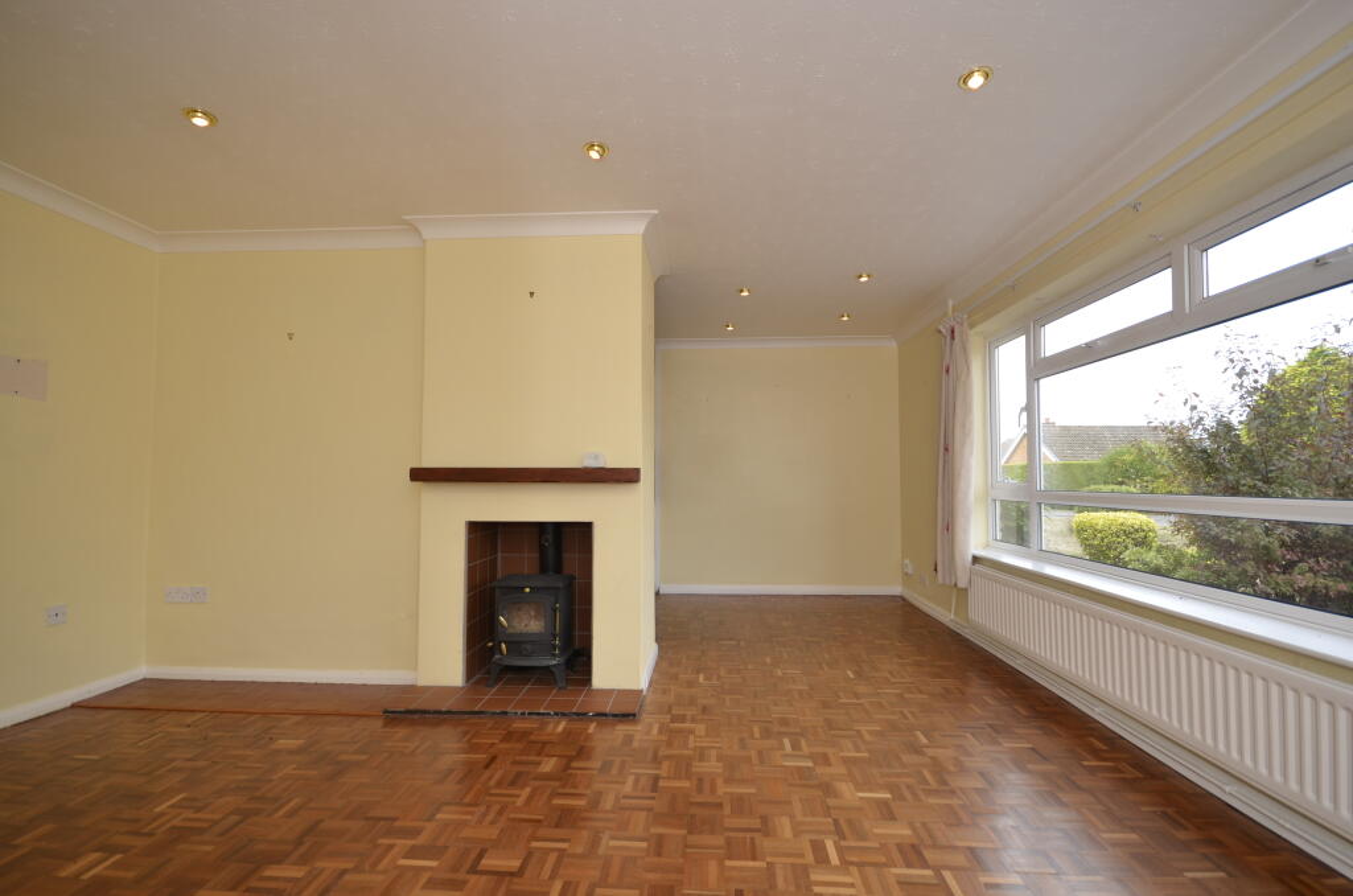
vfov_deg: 77.1
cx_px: 676
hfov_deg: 100.5
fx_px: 563
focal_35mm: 15
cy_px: 448
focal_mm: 10
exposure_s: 1/125
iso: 200
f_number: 5.6
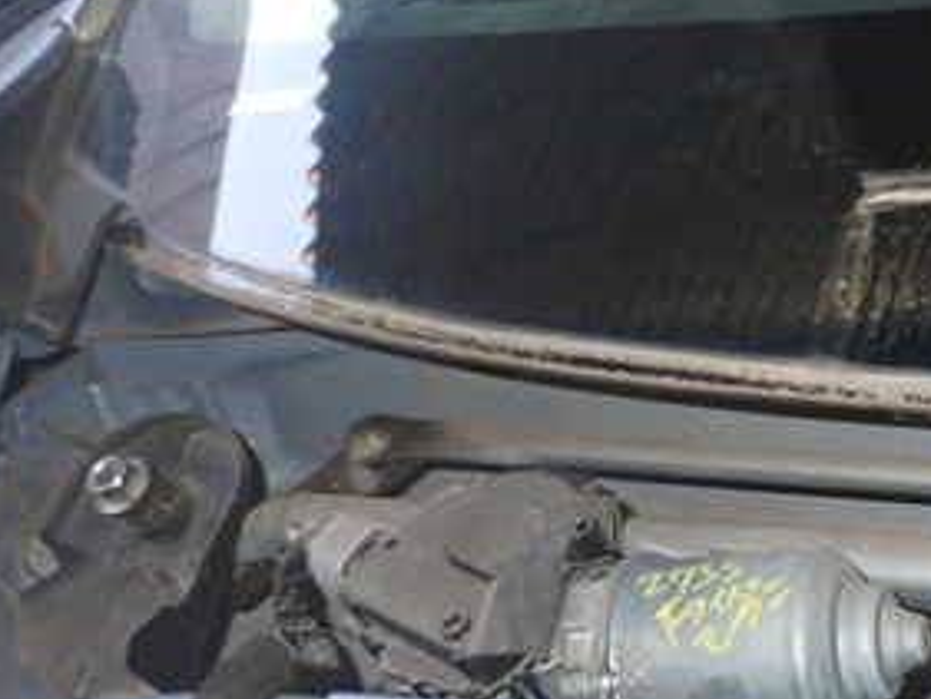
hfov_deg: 28.6
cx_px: 908
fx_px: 1722
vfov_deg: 22.7
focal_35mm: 64
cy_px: 543
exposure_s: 1/30
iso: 640
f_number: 6.3
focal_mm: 5.4
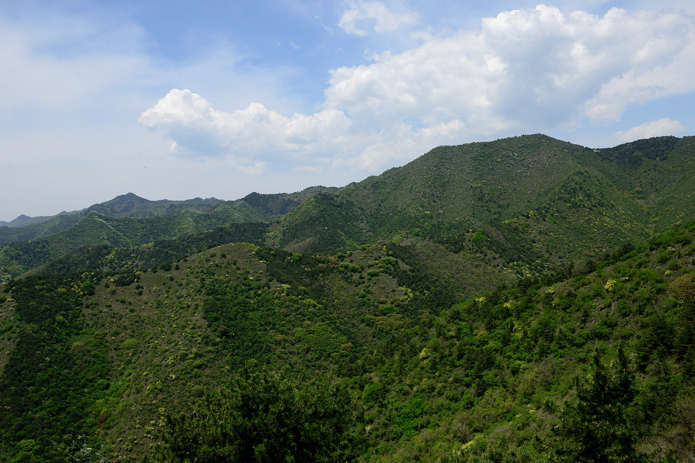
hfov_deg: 58.7
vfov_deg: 41.1
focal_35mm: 32
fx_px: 618
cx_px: 344
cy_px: 229
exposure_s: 1/1000
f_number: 8
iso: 400
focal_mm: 31
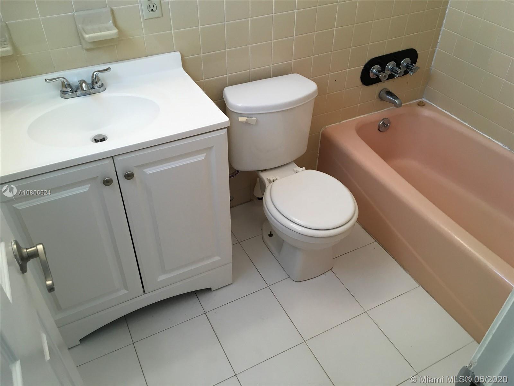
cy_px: 193
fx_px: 431
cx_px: 257
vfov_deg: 48.2
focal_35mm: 29
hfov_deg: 61.7
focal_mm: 4.15
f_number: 2.2
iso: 32
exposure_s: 1/33
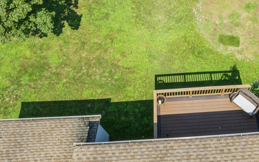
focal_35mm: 44
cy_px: -2
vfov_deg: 27.5
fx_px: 311
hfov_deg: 44.5
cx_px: 177
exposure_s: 1/1250
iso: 100
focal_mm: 8.38
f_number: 2.8
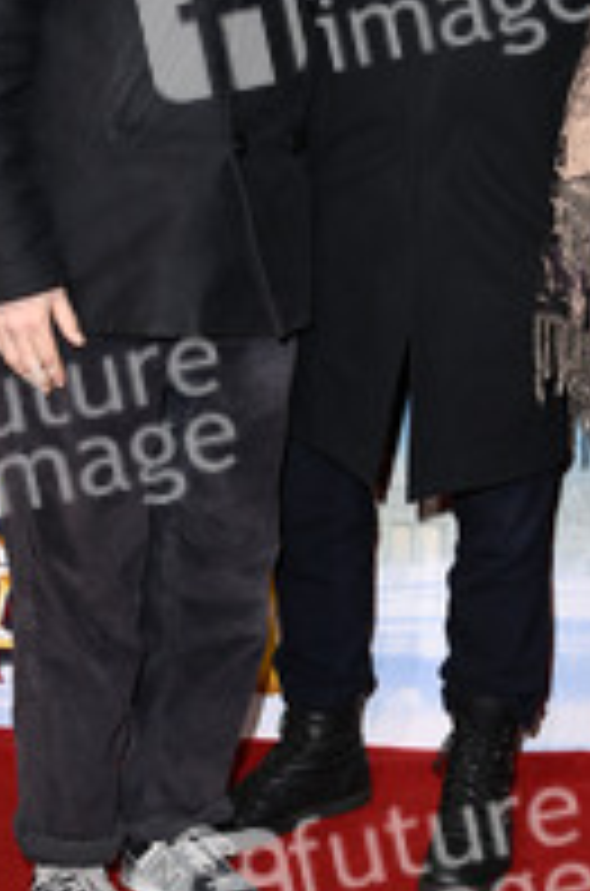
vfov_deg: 24.8
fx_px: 2002
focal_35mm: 81
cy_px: 220
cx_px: 495
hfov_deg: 16.6
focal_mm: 40
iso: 1250
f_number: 5.6
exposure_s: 1/250
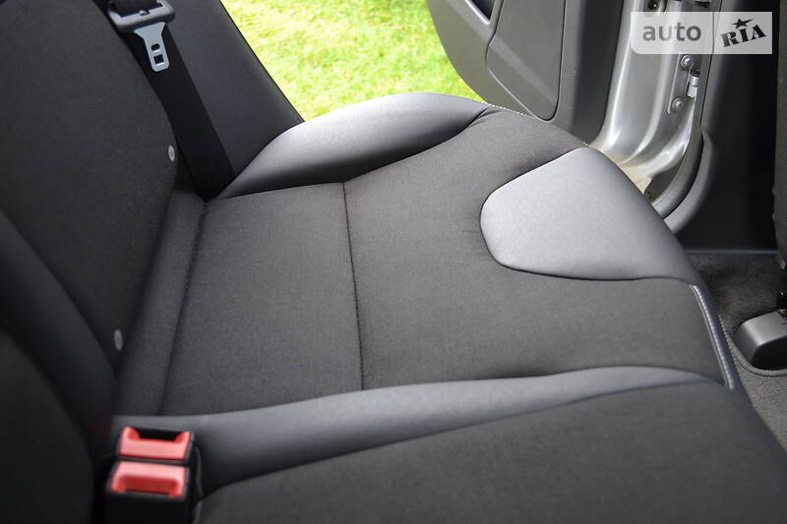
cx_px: 394
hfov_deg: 57.2
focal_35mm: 33
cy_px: 262
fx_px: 721
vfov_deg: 40.0
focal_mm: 22
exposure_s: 1/50
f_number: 4
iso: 400
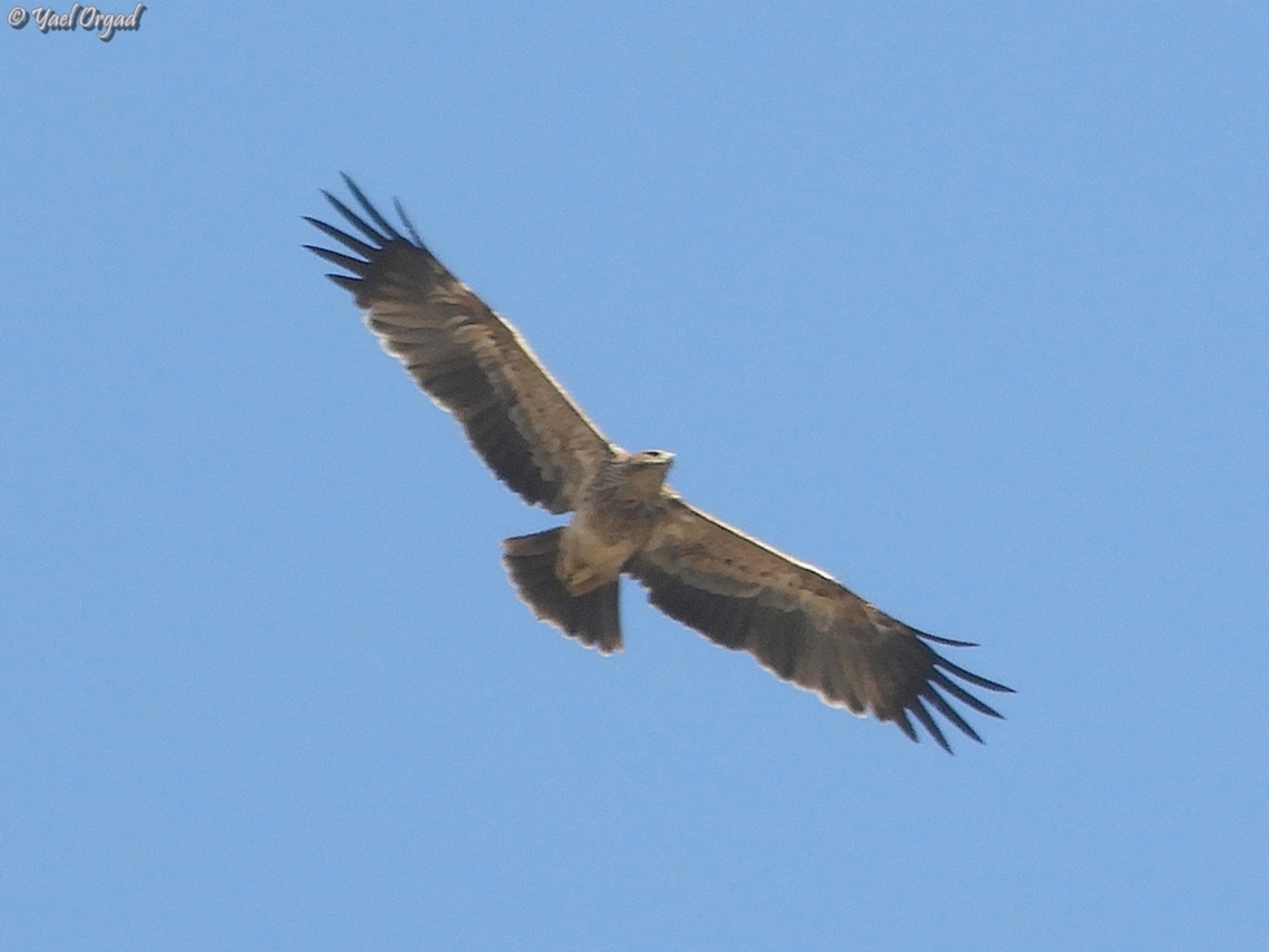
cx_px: 634
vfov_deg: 2.7
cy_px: 476
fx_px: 20163
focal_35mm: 550
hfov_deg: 3.6
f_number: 5.6
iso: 100
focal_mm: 98.5
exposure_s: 1/400
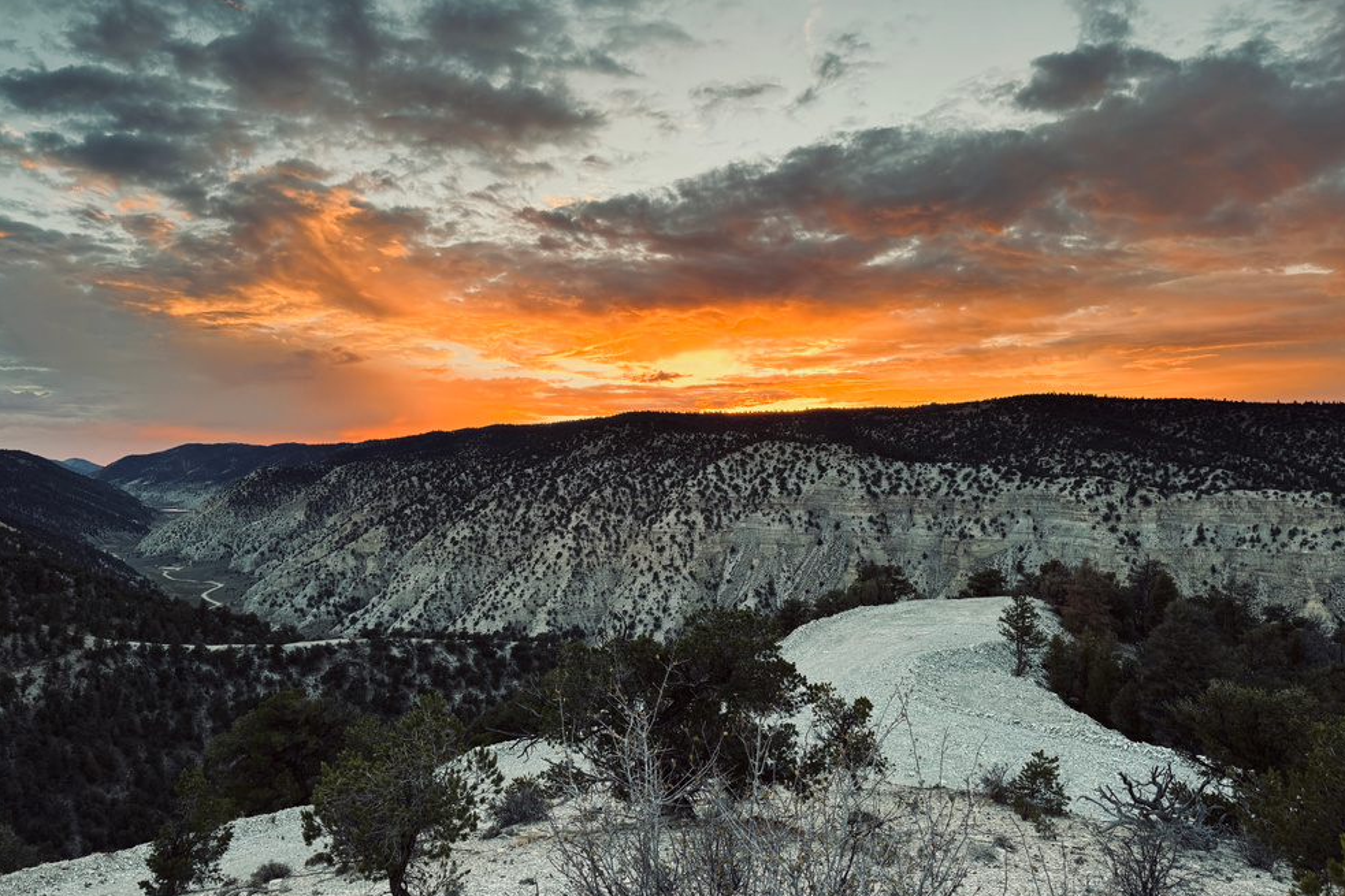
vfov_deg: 49.5
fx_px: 971
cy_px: 449
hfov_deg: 69.4
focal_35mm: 26
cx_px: 651
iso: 100
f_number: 1.78
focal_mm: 6.76
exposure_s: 1/121
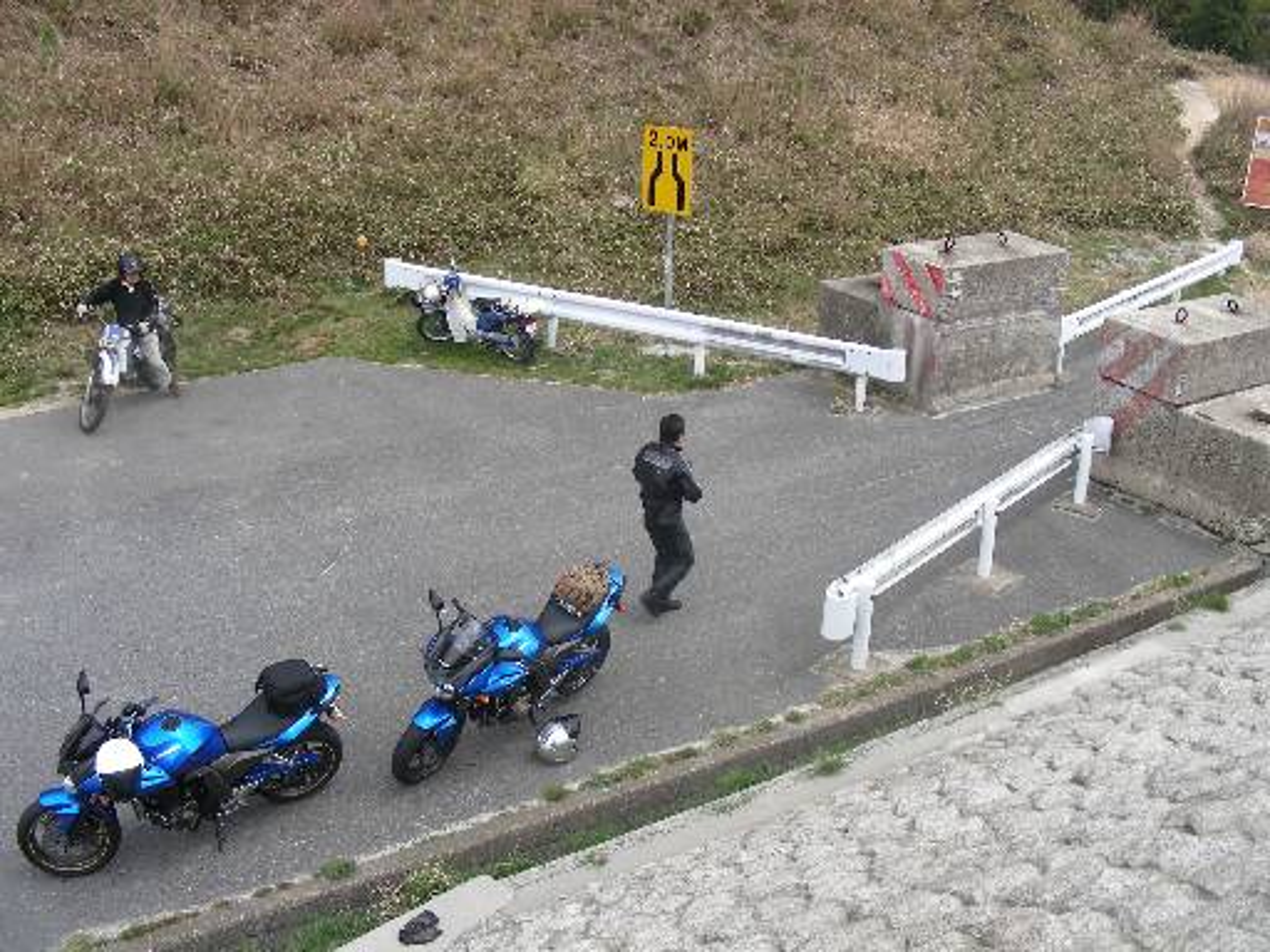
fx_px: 1394
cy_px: 476
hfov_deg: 49.0
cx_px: 635
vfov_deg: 37.7
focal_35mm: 38
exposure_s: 1/138
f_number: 4
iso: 50
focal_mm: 6.3
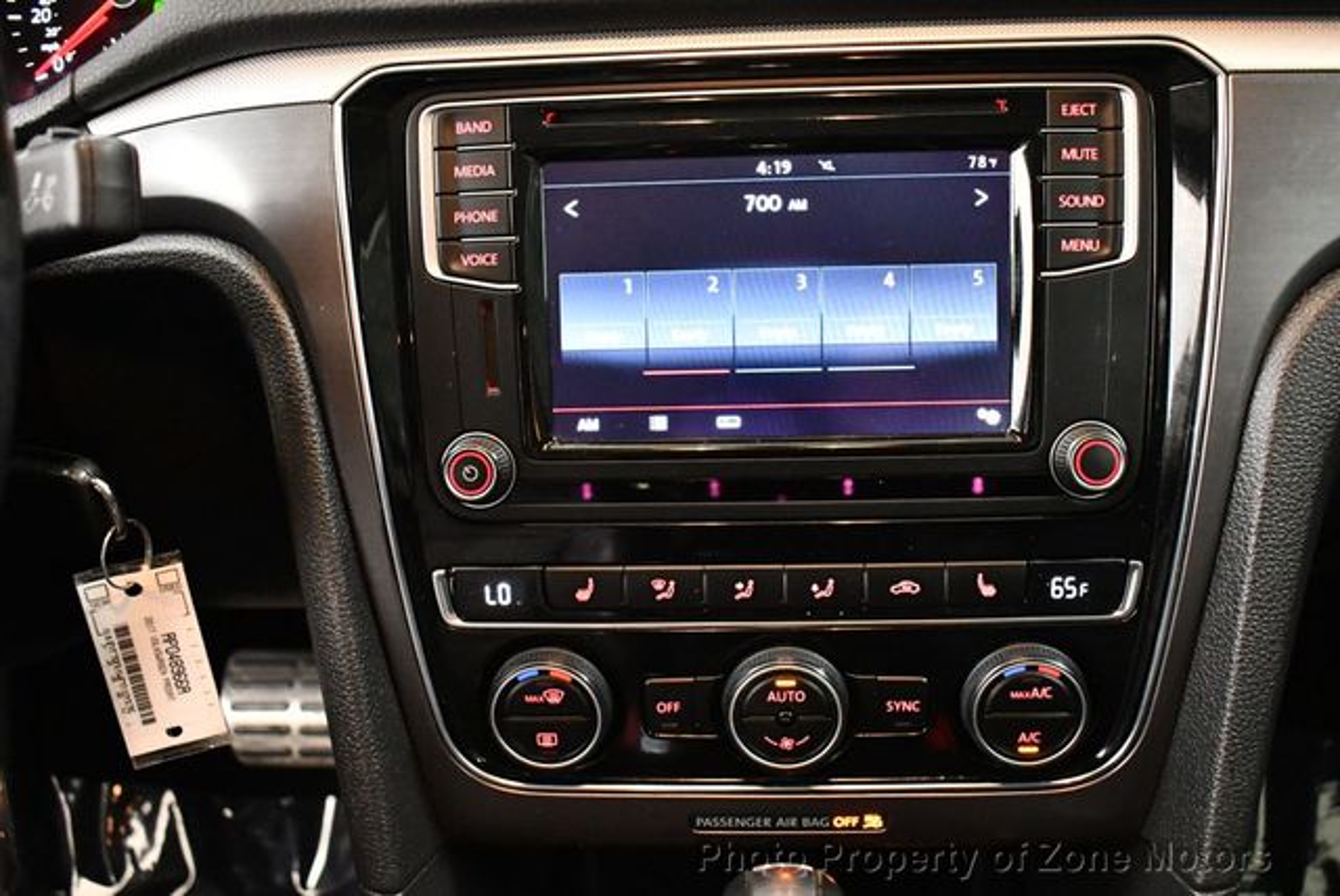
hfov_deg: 53.1
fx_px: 1341
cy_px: 448
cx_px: 670
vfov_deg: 36.9
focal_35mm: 36
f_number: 3.5
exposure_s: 1/60
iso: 6400
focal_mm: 18
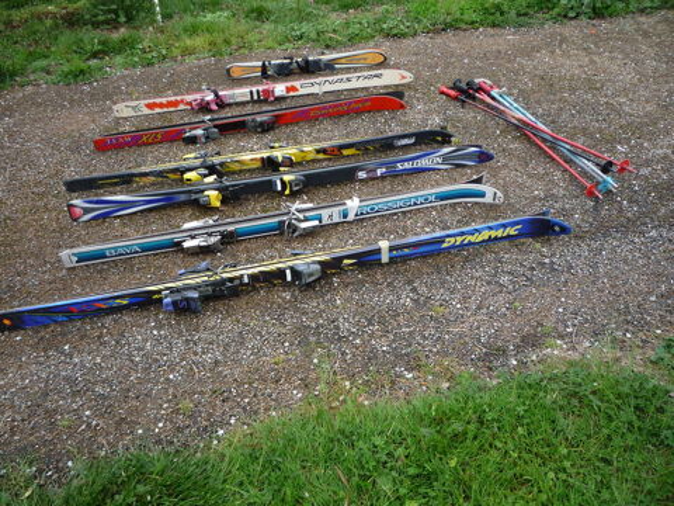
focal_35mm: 30
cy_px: 253
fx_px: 584
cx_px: 337
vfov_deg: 46.8
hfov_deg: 60.0
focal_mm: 5.2
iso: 100
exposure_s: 1/200
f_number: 4
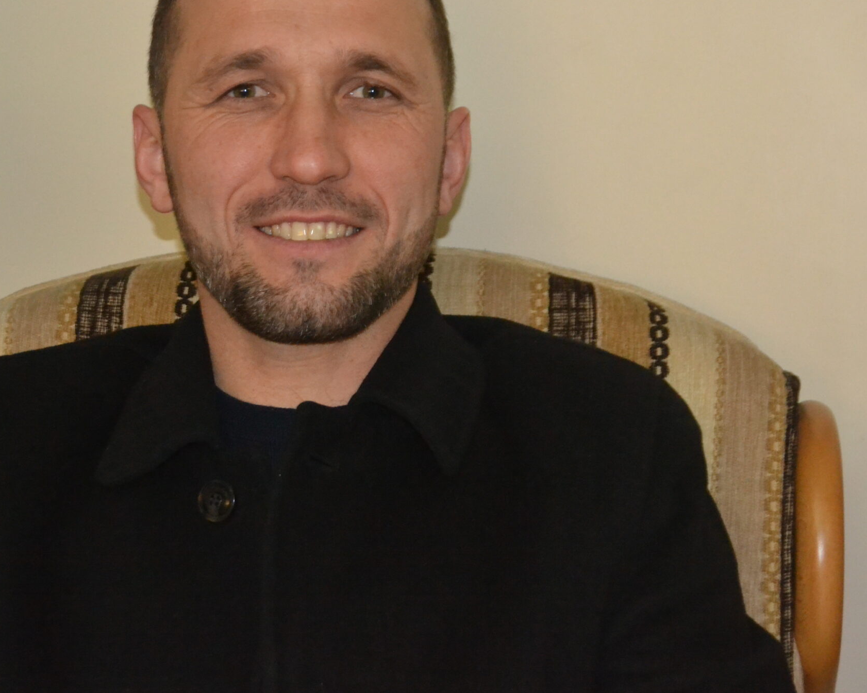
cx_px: 331
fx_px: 2309
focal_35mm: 90
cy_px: 293
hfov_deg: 21.2
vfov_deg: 17.1
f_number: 5
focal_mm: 42
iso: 3200
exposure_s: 1/60
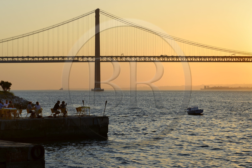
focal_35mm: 100
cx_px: 126
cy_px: 84
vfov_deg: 13.7
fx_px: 699
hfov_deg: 20.4
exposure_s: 1/160
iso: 100
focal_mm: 100
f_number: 9
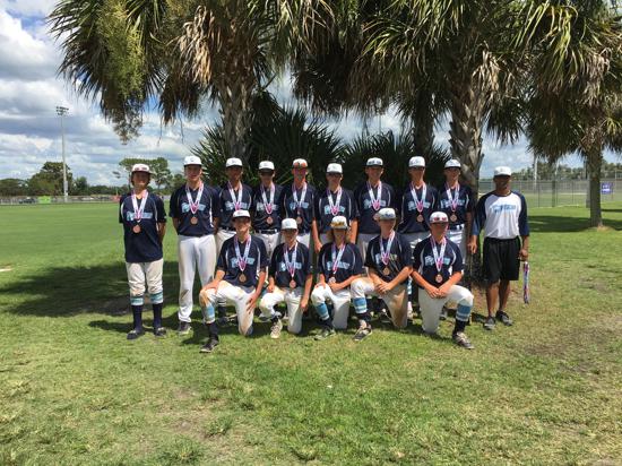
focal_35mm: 29
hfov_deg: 61.7
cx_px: 311
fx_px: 521
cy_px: 233
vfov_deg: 48.2
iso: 25
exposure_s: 1/1832
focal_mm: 4.15
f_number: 2.2
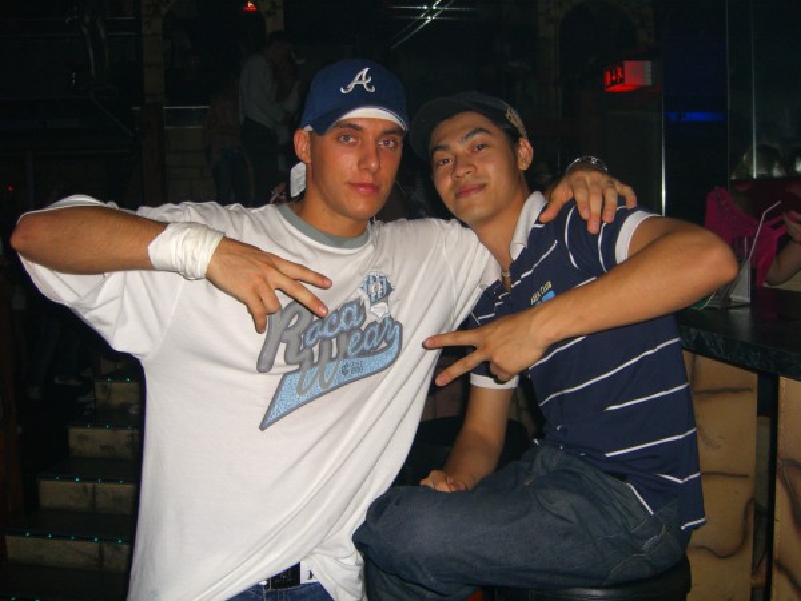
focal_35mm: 38
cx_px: 400
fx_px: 879
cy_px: 300
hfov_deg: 49.0
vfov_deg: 37.7
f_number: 2.8
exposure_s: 1/60
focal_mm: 7.9
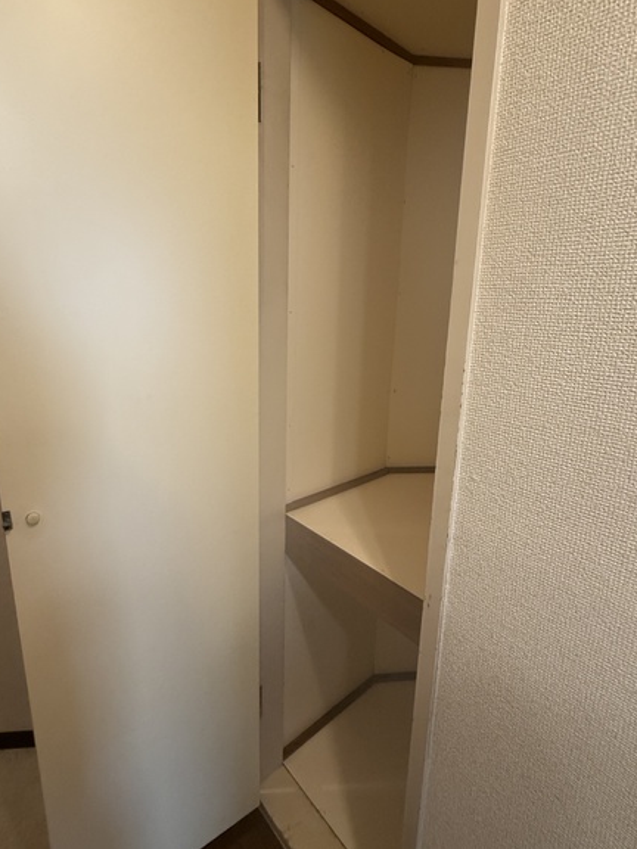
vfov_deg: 90.9
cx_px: 306
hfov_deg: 74.7
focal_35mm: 17
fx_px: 417
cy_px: 394
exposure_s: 1/100
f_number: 2.2
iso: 250
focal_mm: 2.22
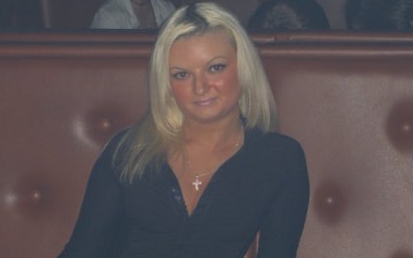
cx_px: 152
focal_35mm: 123
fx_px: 1385
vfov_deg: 10.7
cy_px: 154
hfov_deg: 16.9
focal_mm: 16.6
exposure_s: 1/60
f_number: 4.4
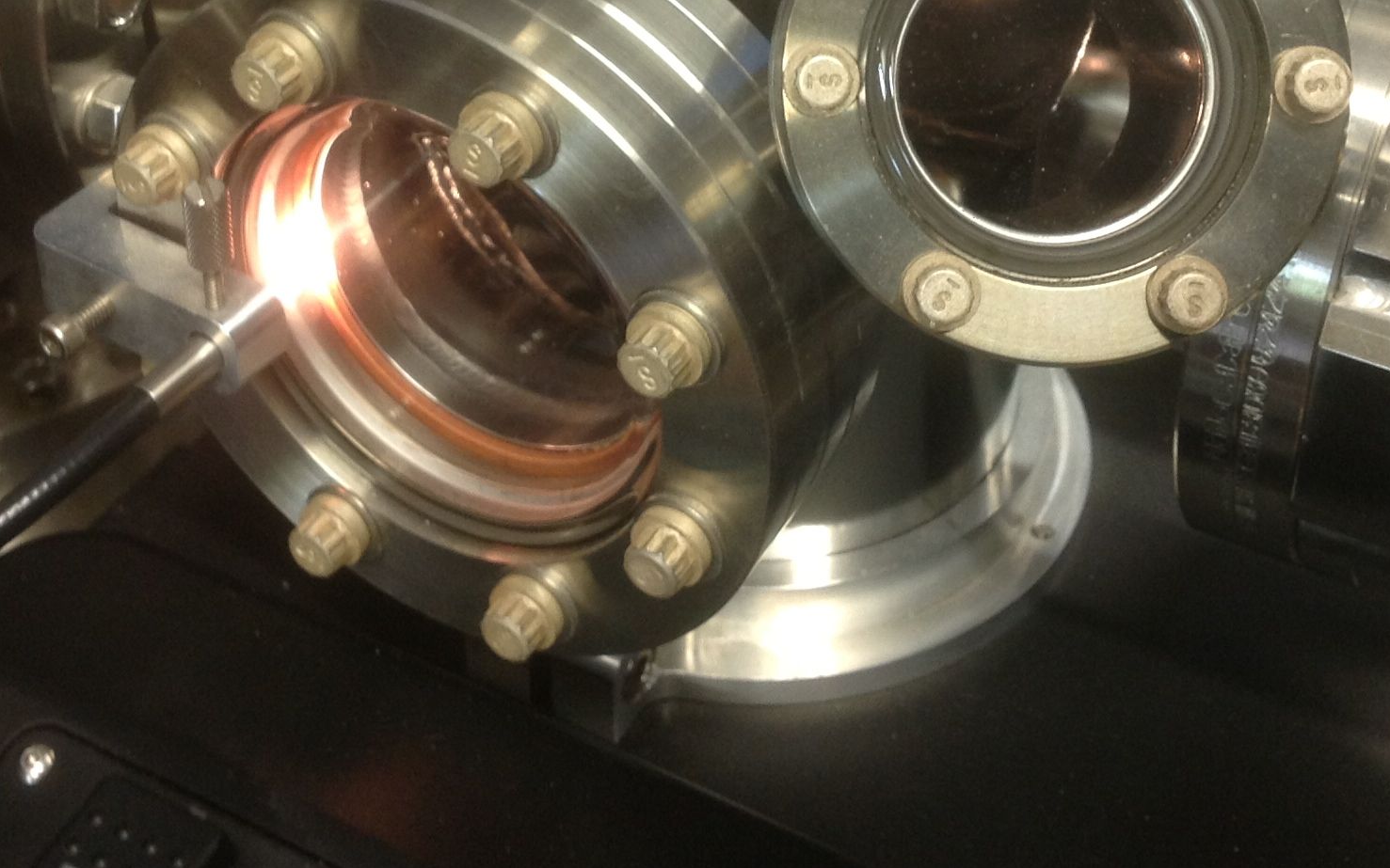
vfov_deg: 19.5
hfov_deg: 31.5
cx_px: 662
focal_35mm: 65
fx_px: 2462
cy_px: 37
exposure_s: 1/15
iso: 80
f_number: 2.4
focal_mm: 4.28
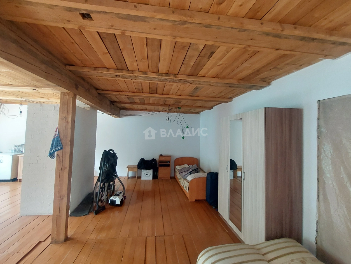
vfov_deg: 89.9
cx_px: 176
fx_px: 132
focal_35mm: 13
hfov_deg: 106.2
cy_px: 132
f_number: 2.2
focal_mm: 1.74
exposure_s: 1/33
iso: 320
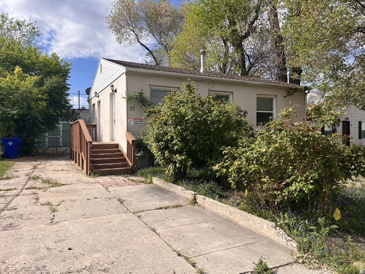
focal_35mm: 26
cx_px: 182
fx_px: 274
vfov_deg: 53.1
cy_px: 137
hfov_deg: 67.3
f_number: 1.5
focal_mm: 5.7
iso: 50
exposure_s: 1/4115
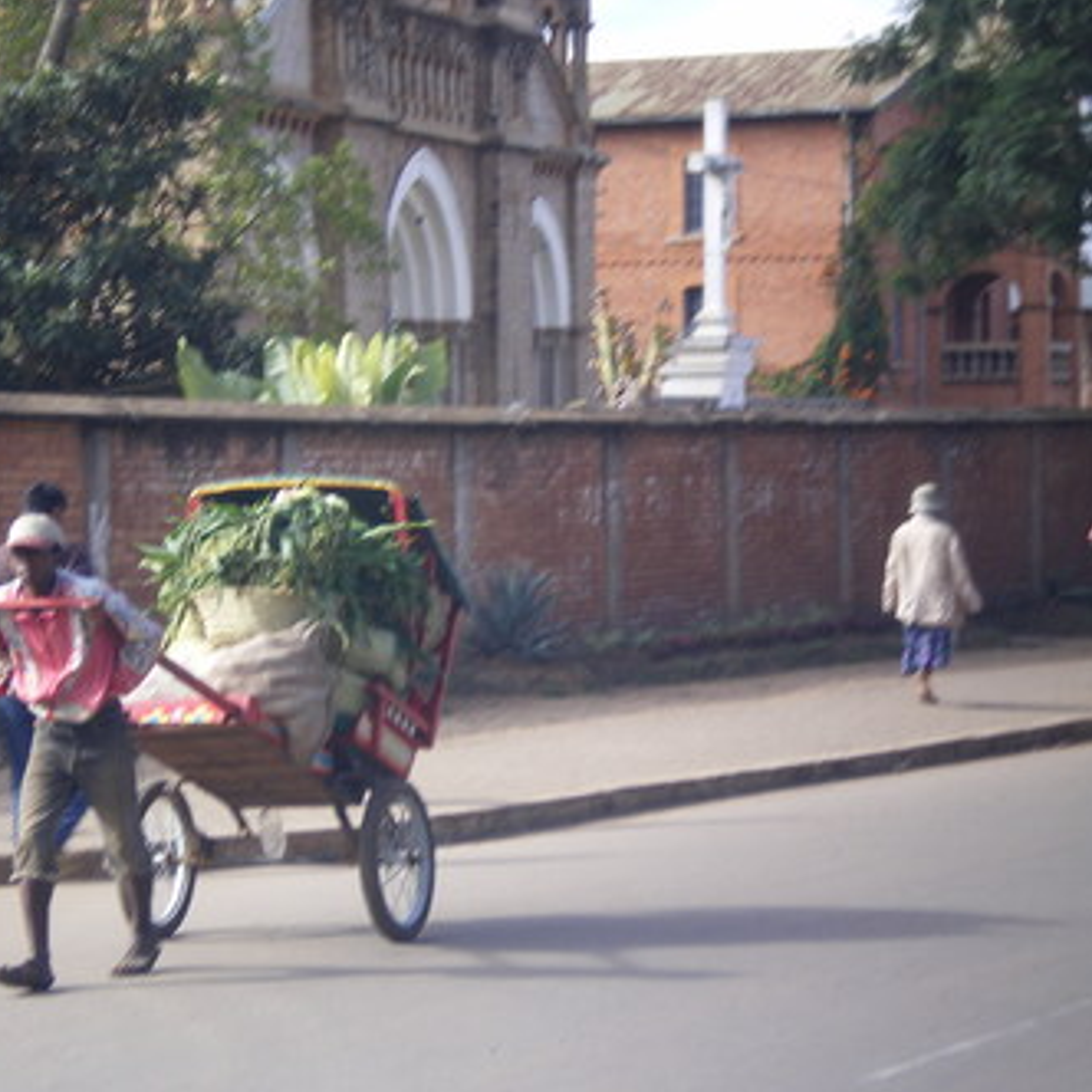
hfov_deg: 12.8
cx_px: 375
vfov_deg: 12.8
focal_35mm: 136
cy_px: 543
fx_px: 4854
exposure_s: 1/60
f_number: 5.9
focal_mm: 18.9
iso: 64
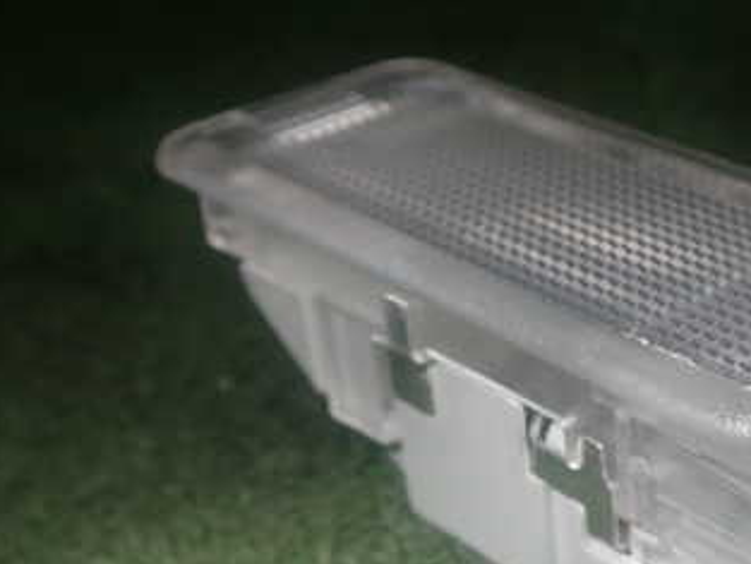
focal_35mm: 69
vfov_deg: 21.1
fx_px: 1498
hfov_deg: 27.4
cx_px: 629
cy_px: 439
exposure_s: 1/40
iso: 200
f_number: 7.1
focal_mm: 6.37
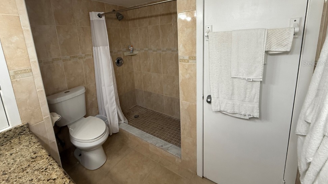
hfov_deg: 99.4
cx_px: 162
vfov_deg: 65.5
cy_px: 63
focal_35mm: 16
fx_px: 139
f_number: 2.2
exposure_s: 1/120
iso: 160
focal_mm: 2.22
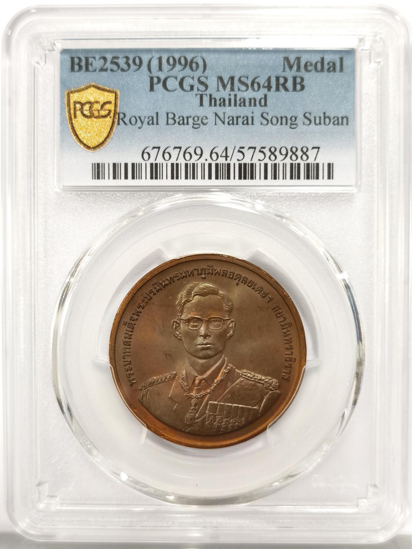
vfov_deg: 35.5
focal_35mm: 54
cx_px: 206
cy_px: 274
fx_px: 857
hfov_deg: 27.0
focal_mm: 5.56
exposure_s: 1/100
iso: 160
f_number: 16
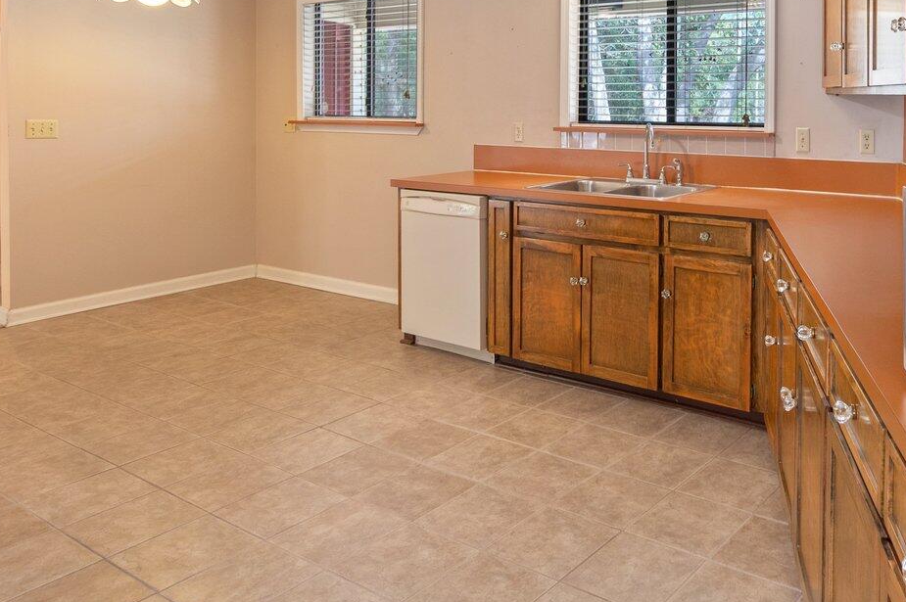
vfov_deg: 39.2
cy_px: 57
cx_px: 690
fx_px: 779
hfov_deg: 57.0
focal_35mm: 31
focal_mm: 14
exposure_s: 1/15
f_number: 5.6
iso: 800
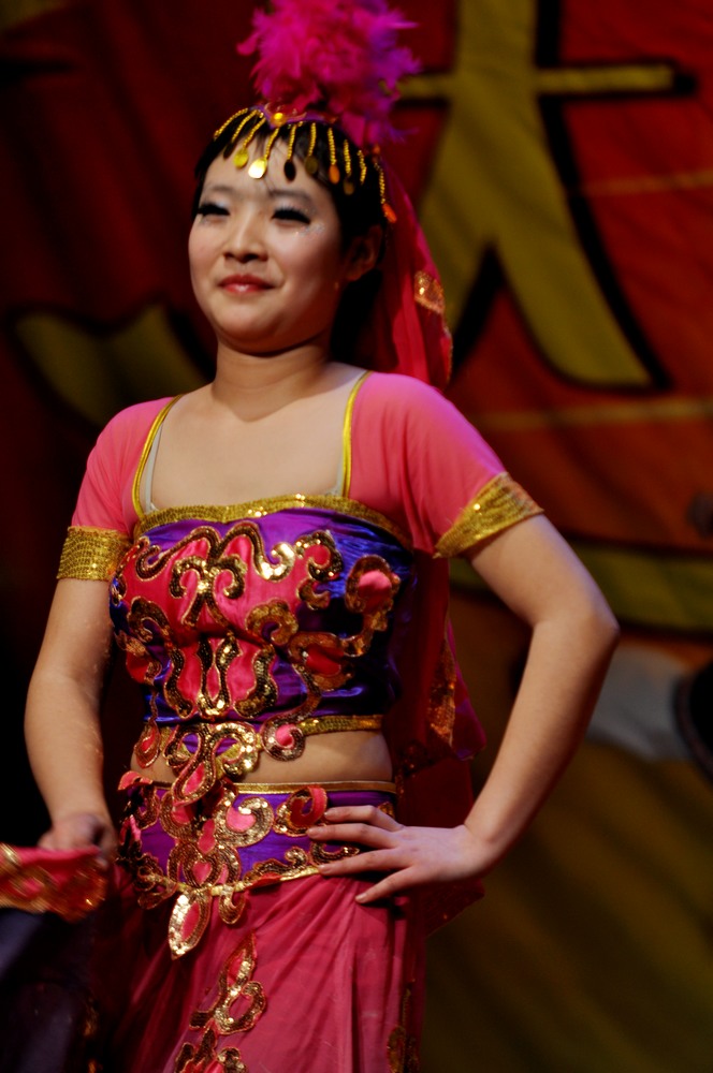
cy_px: 536
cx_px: 356
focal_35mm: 255
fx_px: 7596
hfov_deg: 5.4
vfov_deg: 8.1
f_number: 2.8
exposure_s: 1/125
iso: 200
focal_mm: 170
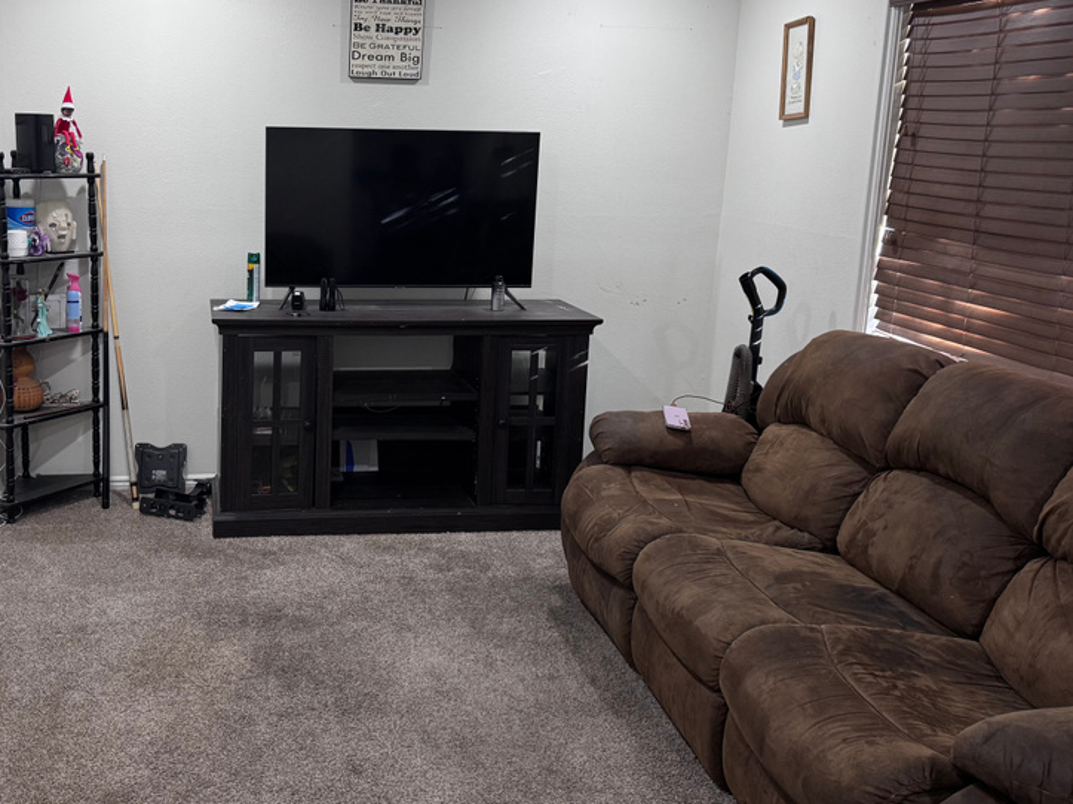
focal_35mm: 34
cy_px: 328
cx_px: 338
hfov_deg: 52.7
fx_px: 1054
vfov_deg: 41.6
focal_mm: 6.76
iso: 250
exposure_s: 1/60
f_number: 1.78
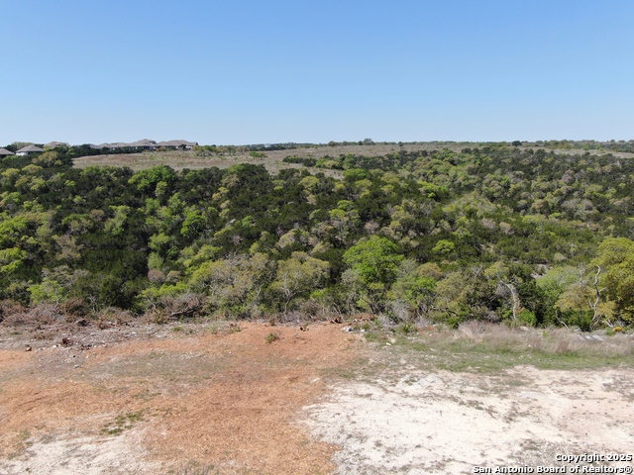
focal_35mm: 29
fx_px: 531
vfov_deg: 48.2
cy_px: 238
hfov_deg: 61.7
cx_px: 317
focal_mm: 5.11
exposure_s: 1/1000
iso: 100
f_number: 3
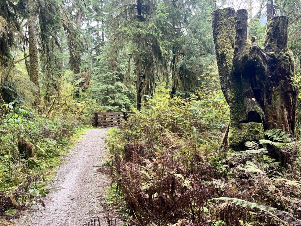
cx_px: 152
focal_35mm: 27
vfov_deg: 51.4
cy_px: 116
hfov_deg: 65.3
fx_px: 235
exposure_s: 1/121
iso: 80
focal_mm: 5.7
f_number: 1.5
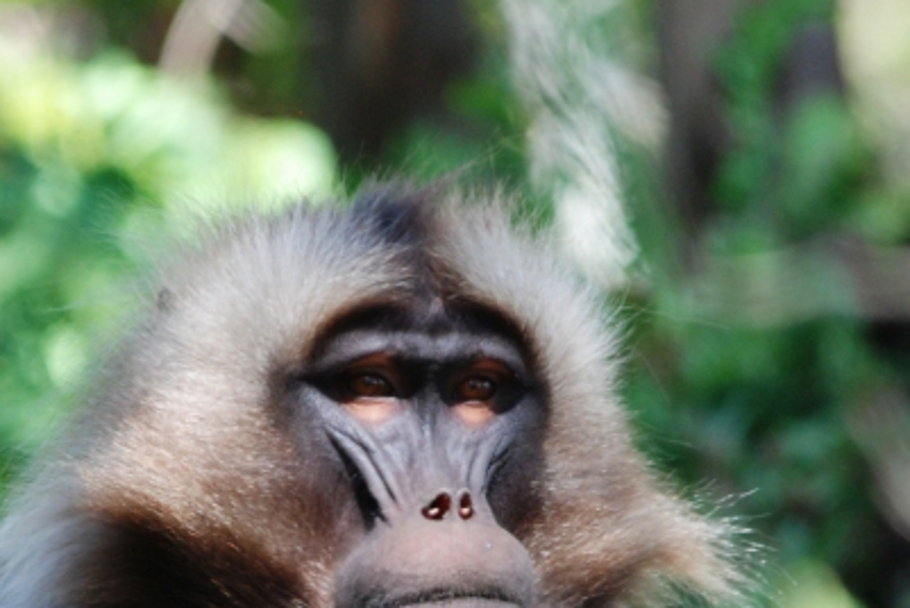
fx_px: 48440
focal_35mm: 1915
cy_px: 489
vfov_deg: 0.7
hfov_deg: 1.1
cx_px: 379
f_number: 6.3
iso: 400
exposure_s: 1/160
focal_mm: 500
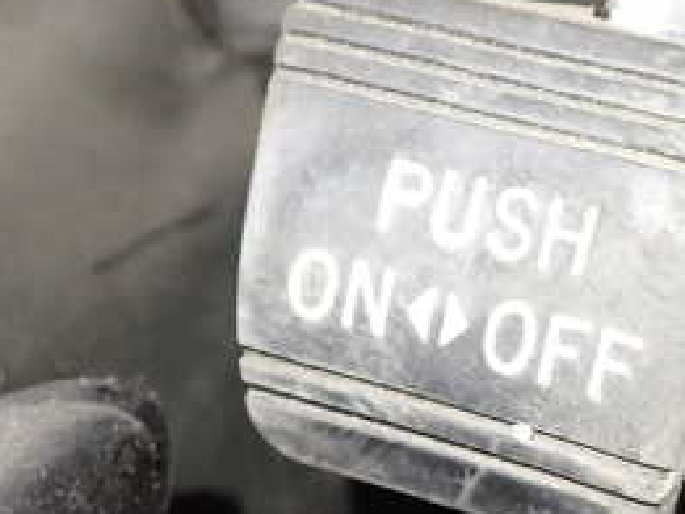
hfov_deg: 27.5
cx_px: 570
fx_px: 1366
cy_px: 299
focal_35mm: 69
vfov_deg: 21.3
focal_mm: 5.4
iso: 800
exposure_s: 1/30
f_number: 2.3
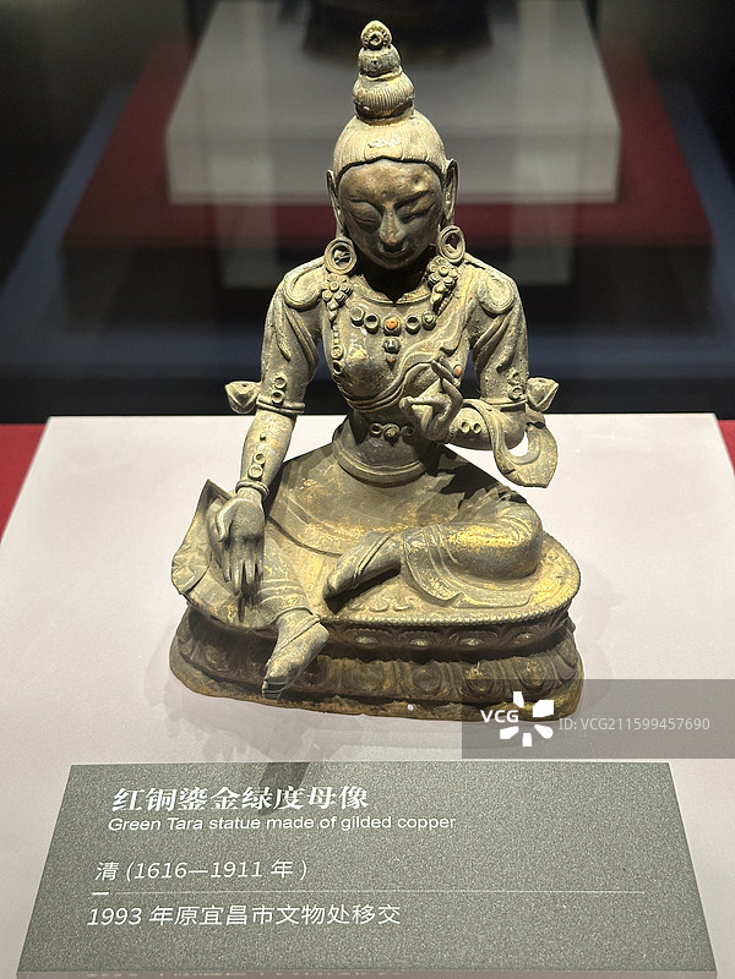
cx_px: 368
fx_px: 1359
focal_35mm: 48
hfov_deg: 30.3
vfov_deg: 39.7
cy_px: 490
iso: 160
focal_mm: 6.86
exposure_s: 1/60
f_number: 1.78
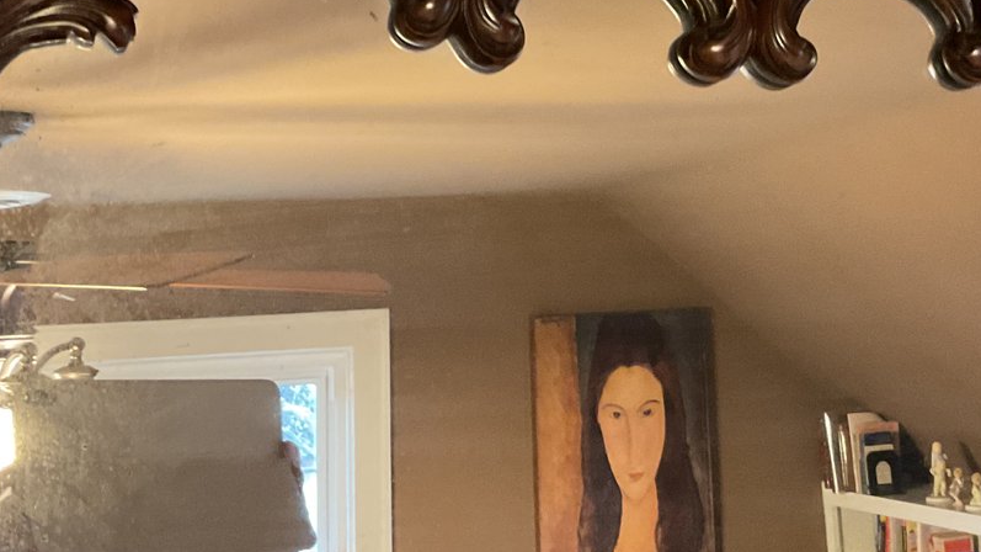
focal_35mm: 60
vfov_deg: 19.7
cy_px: 72
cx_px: 665
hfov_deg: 34.5
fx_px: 1560
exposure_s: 1/30
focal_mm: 3
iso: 500
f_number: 1.8
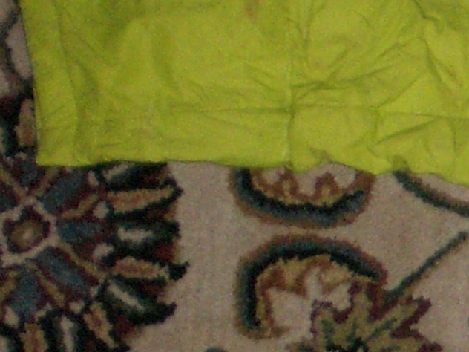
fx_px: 2086
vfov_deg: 9.6
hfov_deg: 12.0
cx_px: 804
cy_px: 345
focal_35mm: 154
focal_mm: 6.3
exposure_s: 1/30
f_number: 3.1
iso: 200
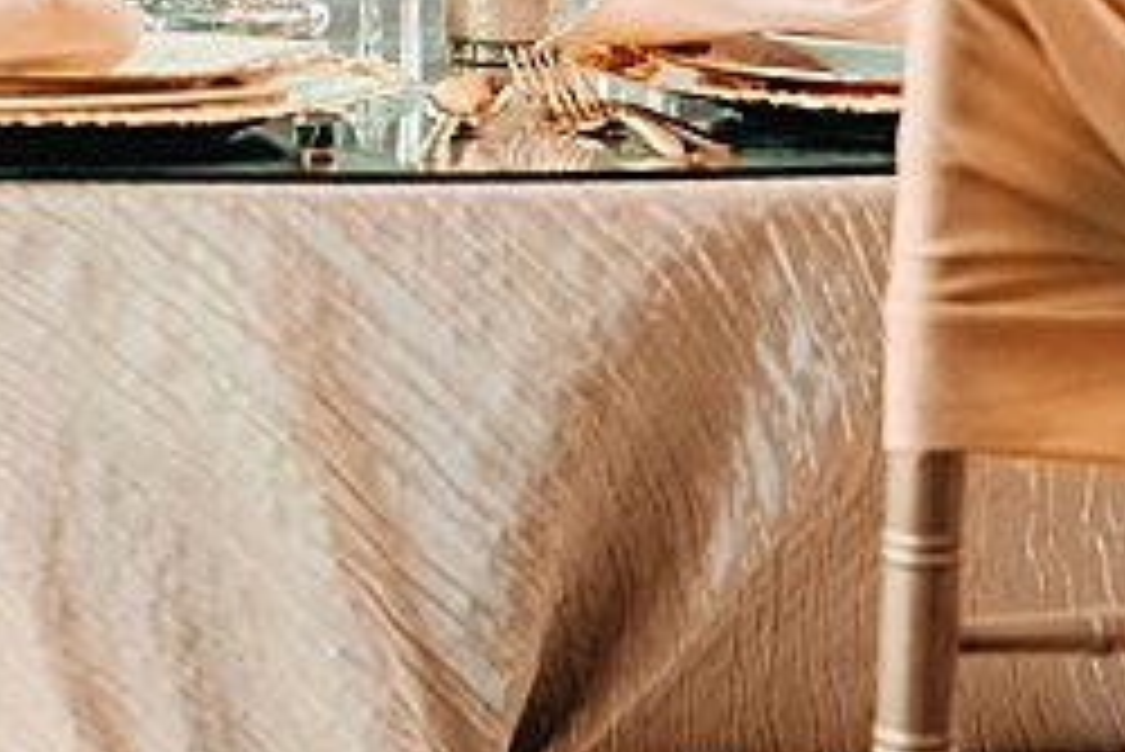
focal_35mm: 263
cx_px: -18
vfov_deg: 5.2
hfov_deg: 7.8
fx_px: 8223
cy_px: -520
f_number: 2.8
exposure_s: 1/100
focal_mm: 70
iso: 1000
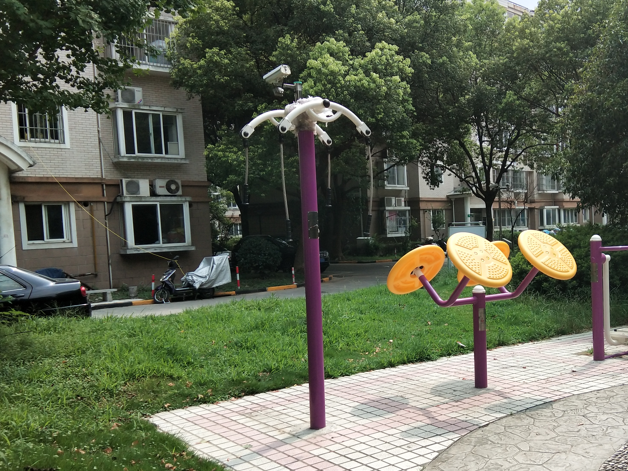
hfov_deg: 42.1
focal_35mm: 44
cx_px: 440
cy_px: 274
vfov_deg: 32.8
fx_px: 798
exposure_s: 1/570
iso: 50
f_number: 2.2
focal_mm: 3.69
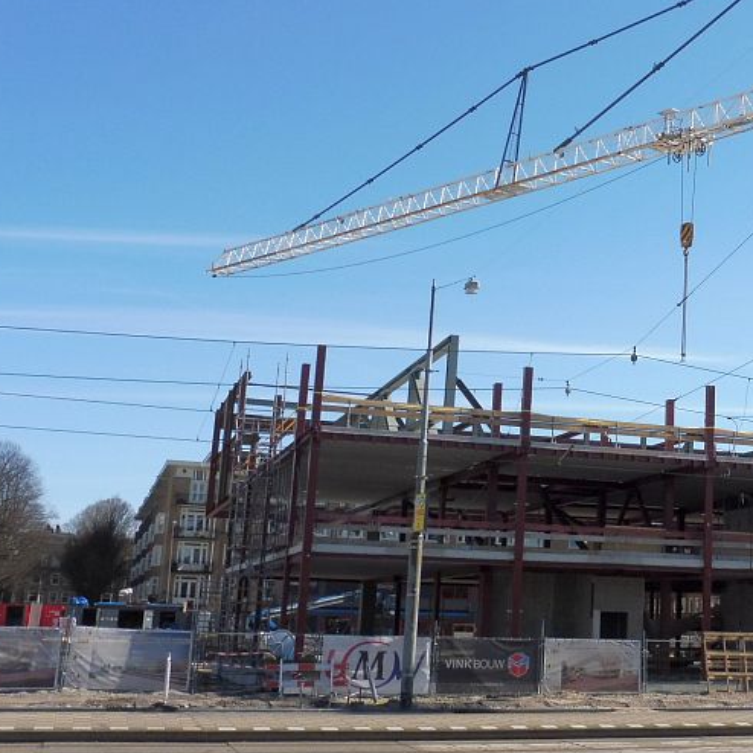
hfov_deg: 29.3
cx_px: 733
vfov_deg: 30.9
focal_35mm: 55
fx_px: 1354
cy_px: 279
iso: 100
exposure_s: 1/800
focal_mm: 5.4
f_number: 4.5
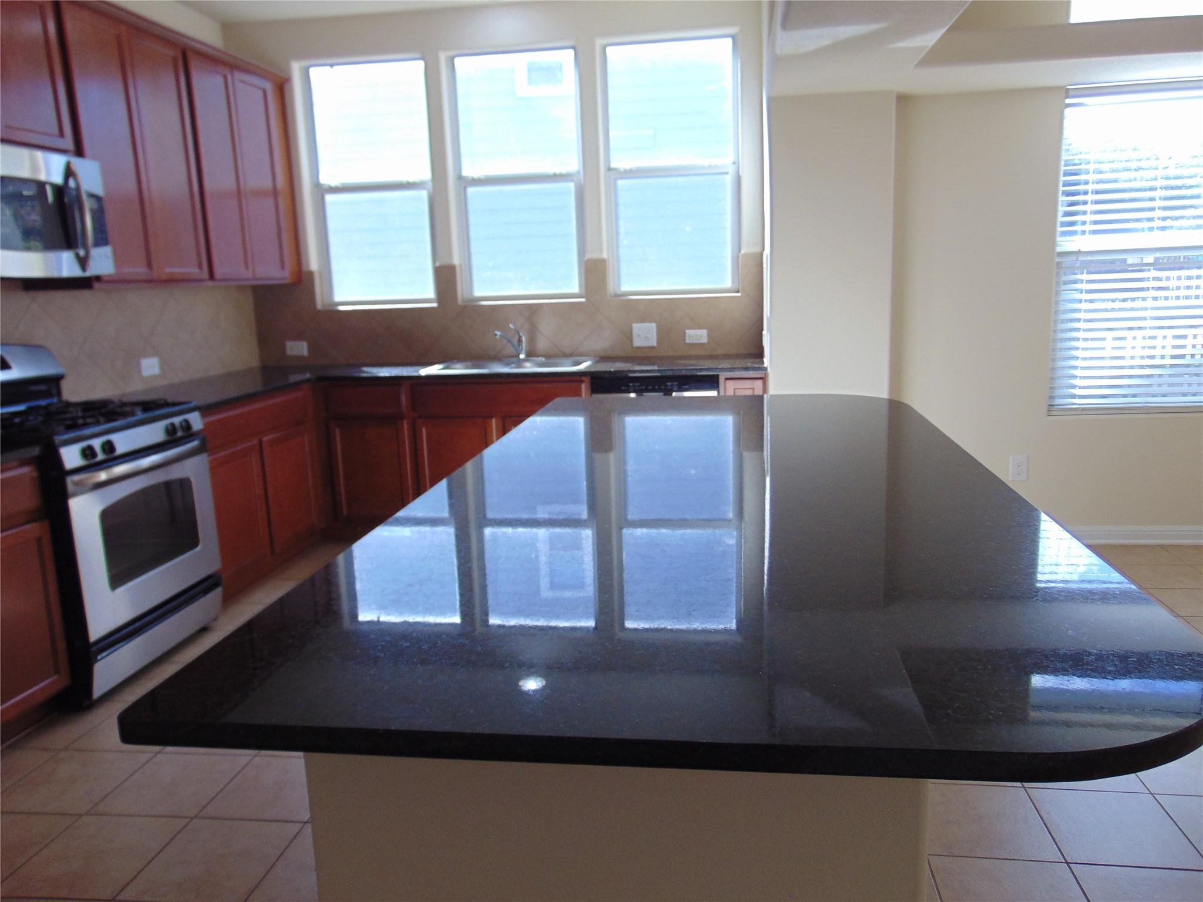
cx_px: 602
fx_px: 869
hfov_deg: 69.4
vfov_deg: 54.9
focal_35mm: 25
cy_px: 451
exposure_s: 1/60
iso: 80
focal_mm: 4.5
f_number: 3
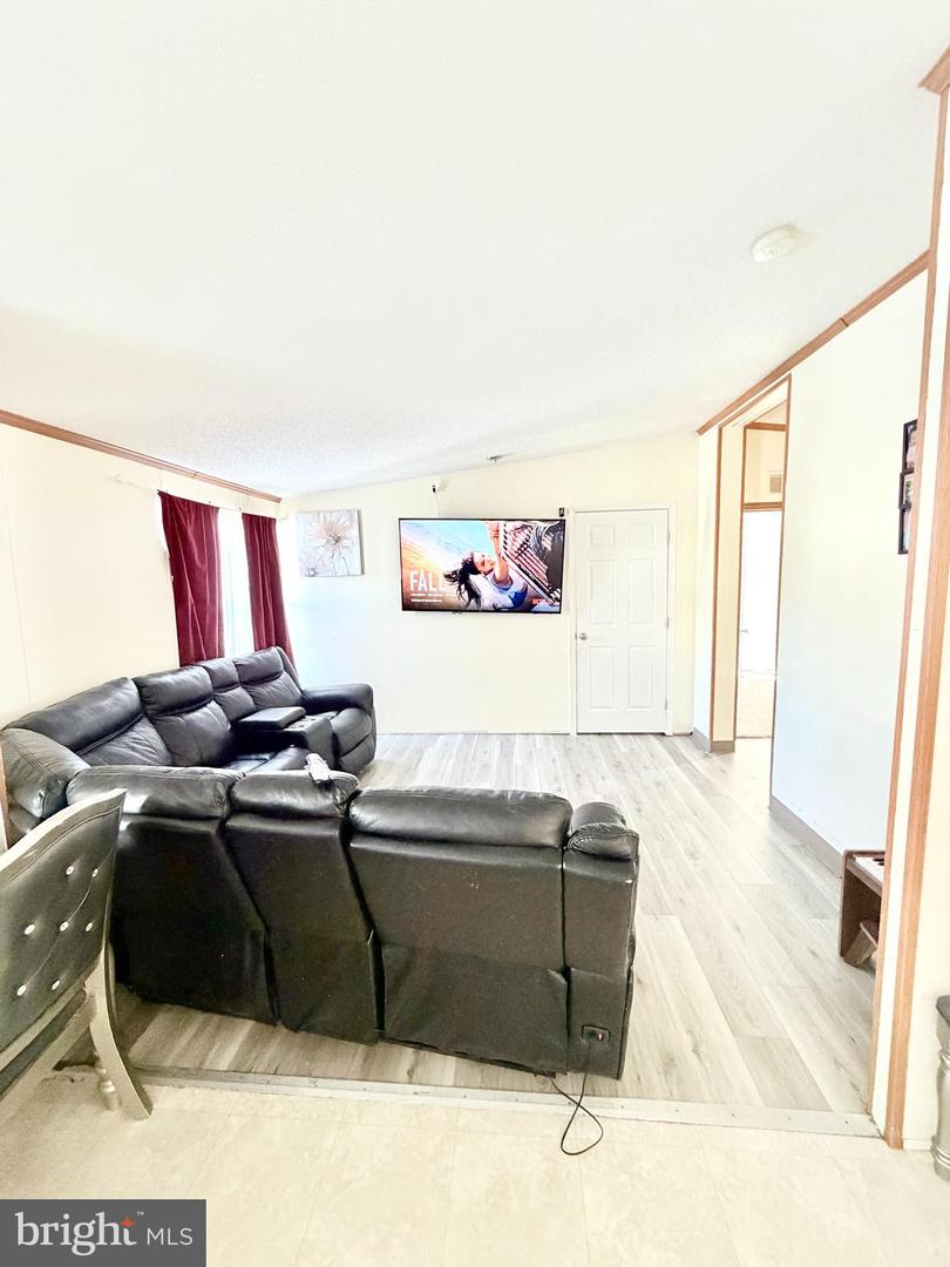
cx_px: 475
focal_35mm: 14
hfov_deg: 85.7
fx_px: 512
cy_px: 634
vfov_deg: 102.1
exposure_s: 1/60
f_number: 2.2
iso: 500
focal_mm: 2.22
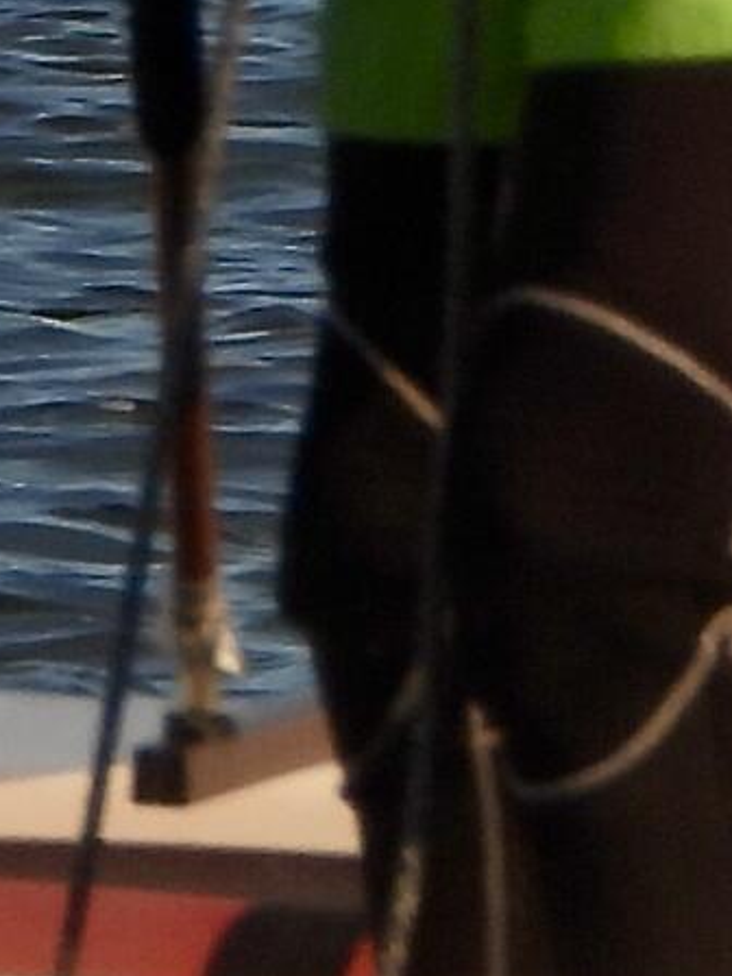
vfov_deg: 0.7
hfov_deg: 0.6
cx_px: 218
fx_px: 75450
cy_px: -606
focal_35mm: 2676
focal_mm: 89.9
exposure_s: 1/500
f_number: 5
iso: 100
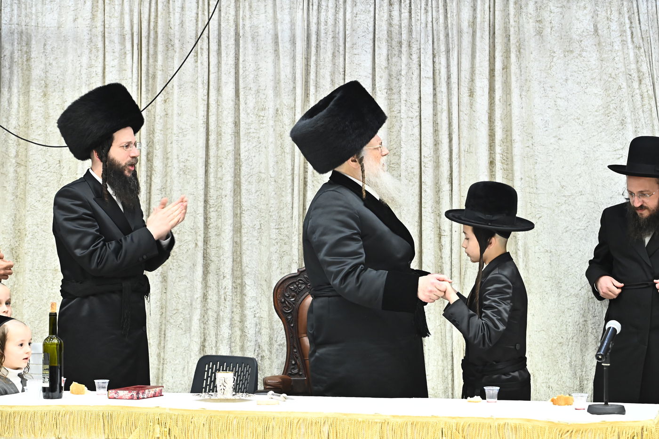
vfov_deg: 12.4
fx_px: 2013
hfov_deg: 18.6
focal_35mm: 110
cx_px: 330
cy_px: 220
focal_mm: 110
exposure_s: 1/200
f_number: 7.1
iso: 3200
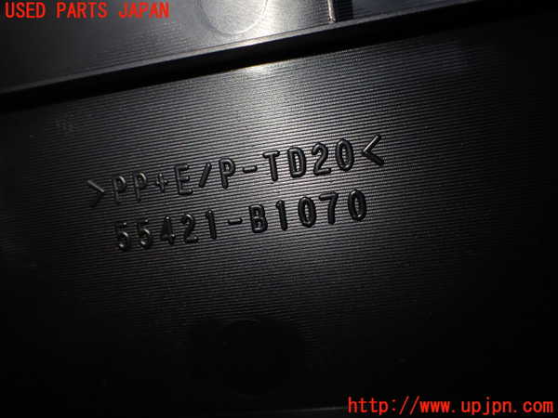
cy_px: 209
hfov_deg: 60.0
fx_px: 484
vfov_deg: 46.8
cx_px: 279
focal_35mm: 30
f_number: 2.3
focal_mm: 5.4
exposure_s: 1/125
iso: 125
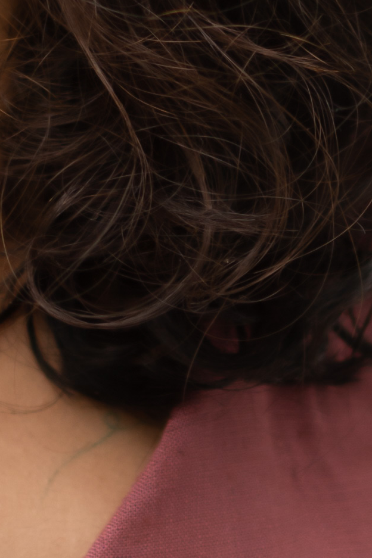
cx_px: -49
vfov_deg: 6.9
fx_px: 4653
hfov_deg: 4.6
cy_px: 237
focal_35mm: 300
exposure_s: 1/250
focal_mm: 35
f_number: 2
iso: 100
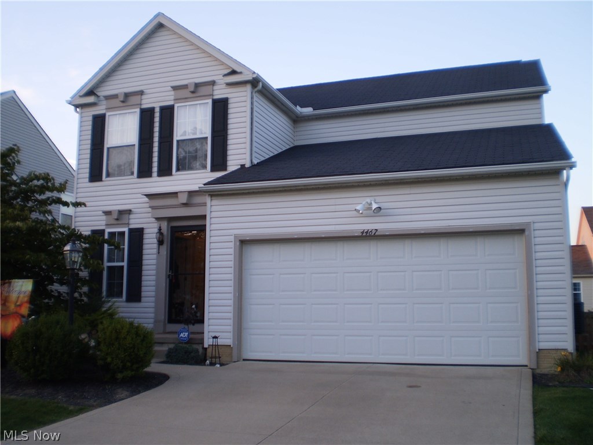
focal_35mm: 36
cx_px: 296
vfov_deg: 39.7
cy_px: 222
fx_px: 617
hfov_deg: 51.4
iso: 64
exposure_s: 1/60
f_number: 3.1
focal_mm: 6.3
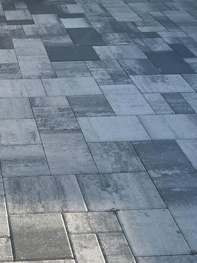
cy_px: 50
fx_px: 455
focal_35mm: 60
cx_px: -16
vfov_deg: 31.3
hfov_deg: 23.1
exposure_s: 1/1311
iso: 50
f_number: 1.5
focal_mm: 5.7
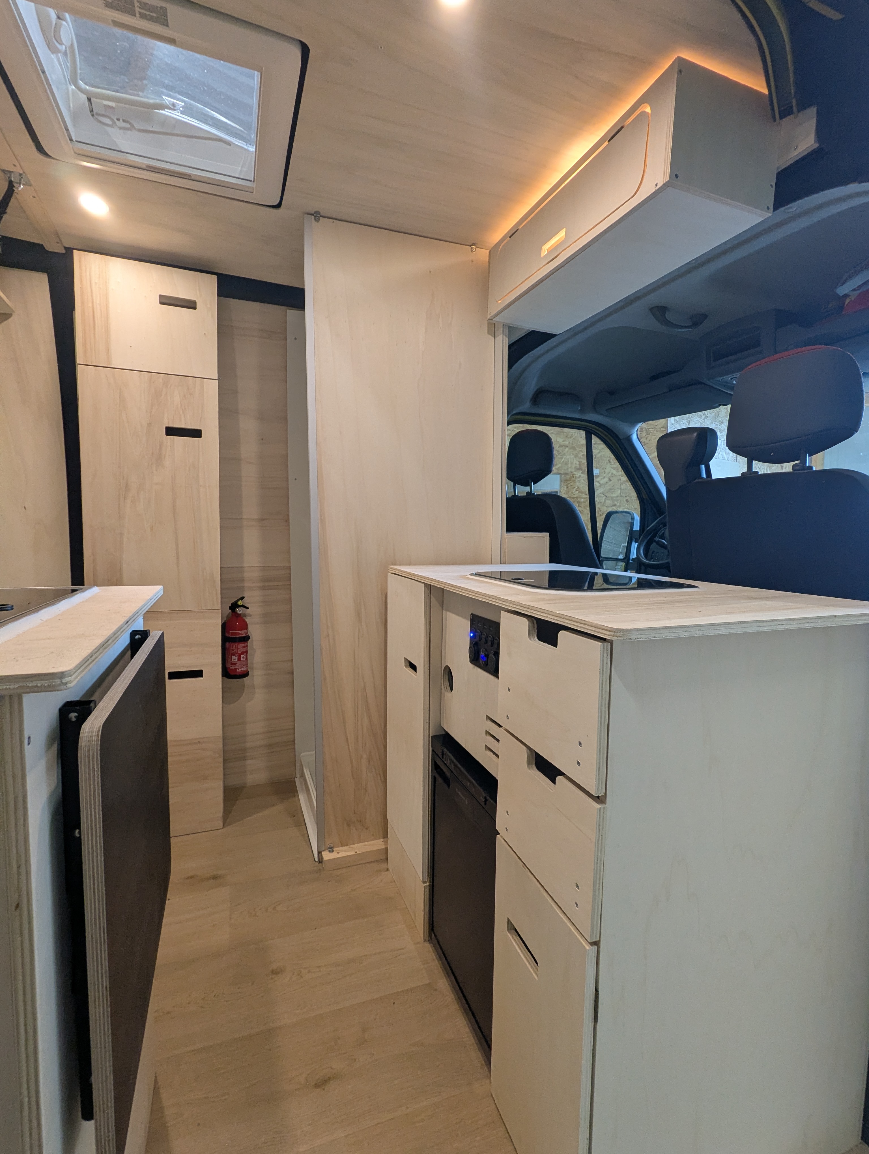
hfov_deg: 78.2
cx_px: 434
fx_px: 534
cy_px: 577
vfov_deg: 94.4
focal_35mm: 16
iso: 75
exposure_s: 1/25
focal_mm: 2.35
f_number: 2.2
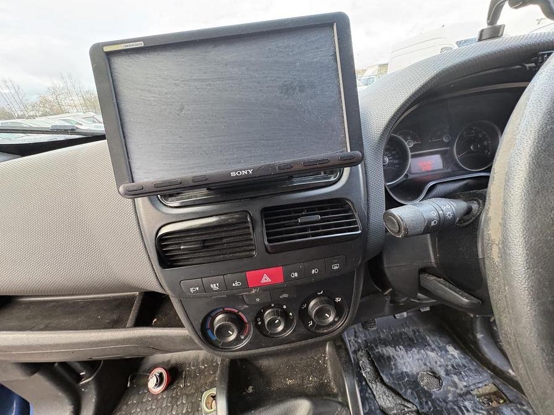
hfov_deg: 102.1
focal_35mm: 14
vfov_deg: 85.7
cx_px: 277
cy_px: 208
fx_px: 224
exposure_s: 1/60
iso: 400
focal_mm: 2.22
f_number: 2.2
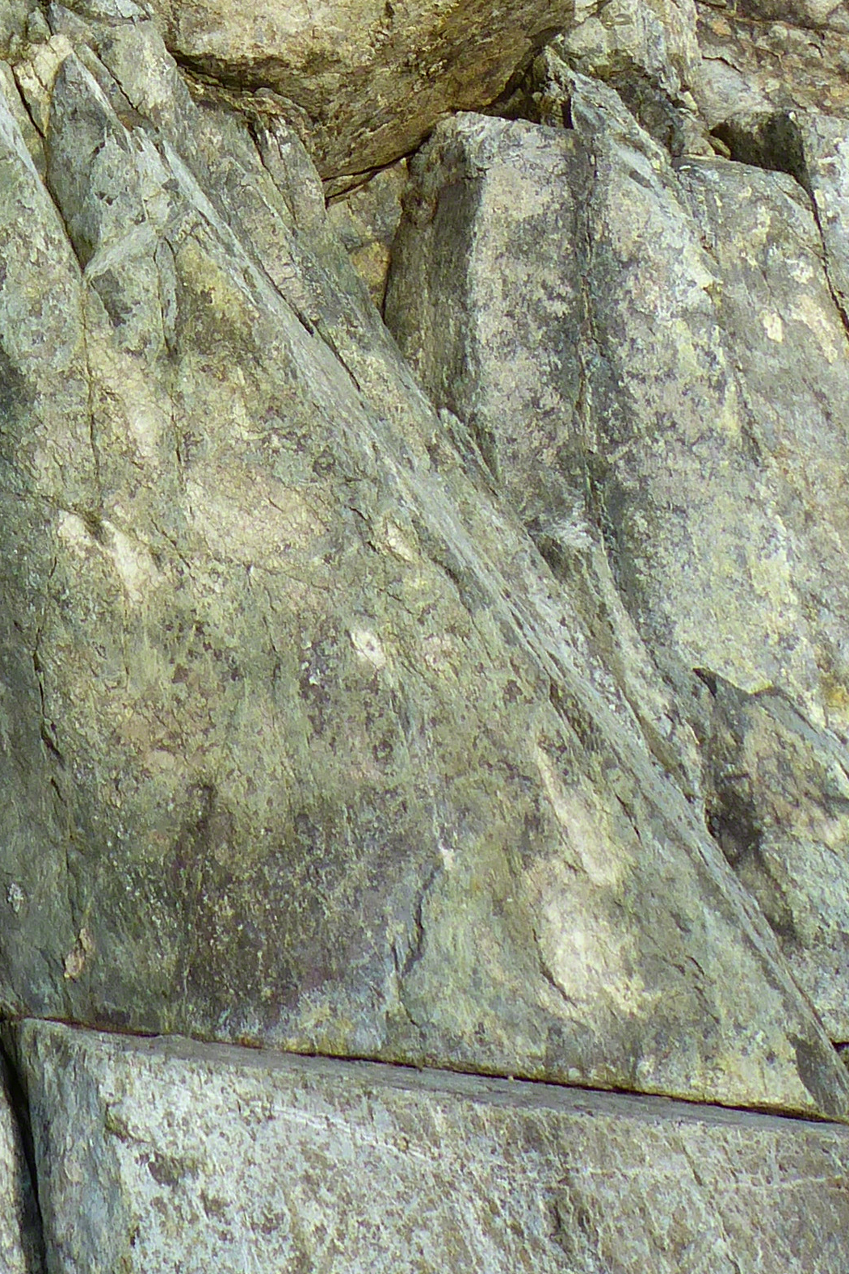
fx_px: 2335
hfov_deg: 19.4
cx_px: -175
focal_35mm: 66
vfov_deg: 27.1
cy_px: -232
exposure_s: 1/500
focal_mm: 4.5
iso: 100
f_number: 4
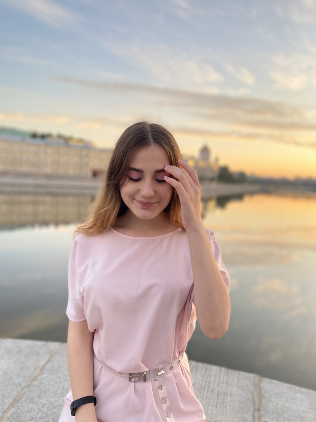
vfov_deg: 67.3
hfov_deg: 53.1
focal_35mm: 26
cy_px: 211
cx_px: 158
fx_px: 316
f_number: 1.8
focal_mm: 4.25
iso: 64
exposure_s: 1/121
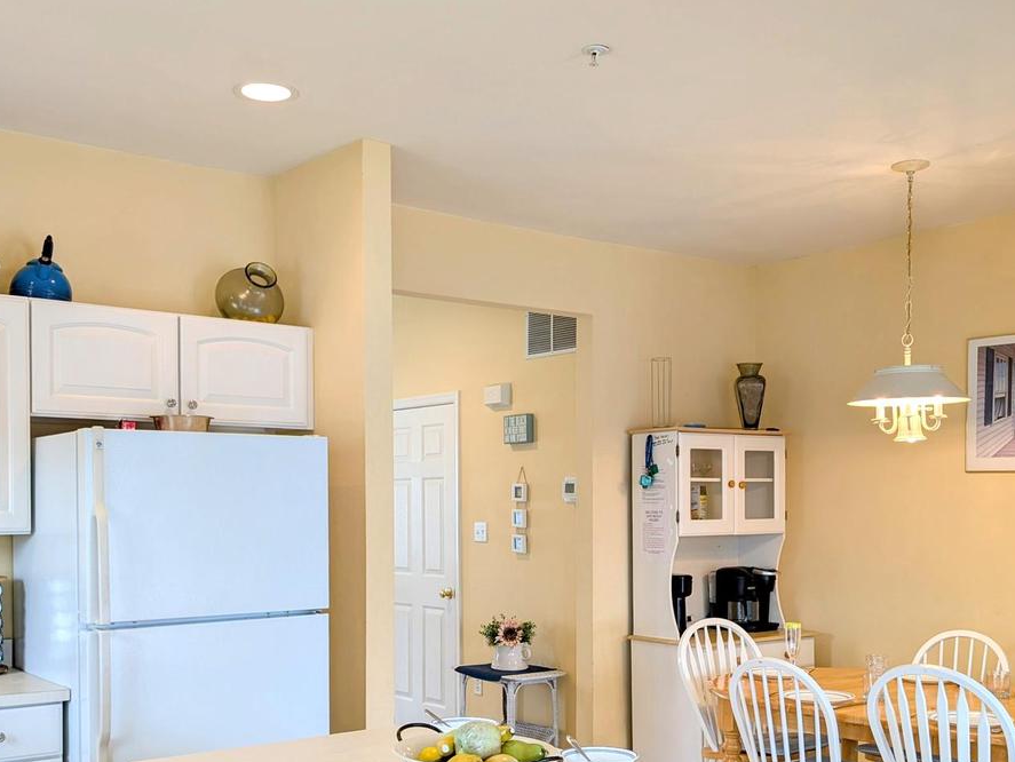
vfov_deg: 36.4
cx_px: 499
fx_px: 1144
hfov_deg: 47.8
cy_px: 525
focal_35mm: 39
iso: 50
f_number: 1.68
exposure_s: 1/60
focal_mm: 6.9
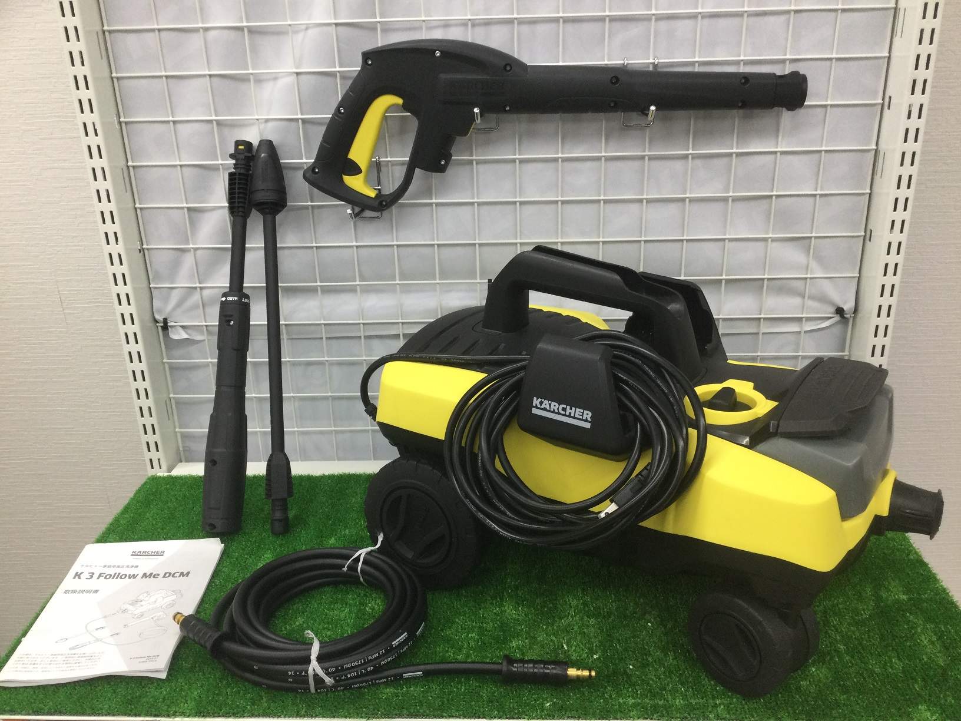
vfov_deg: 45.4
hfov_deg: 58.4
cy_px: 360
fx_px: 861
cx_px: 480
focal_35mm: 31
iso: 64
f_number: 2.4
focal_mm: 3.3
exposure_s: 1/30
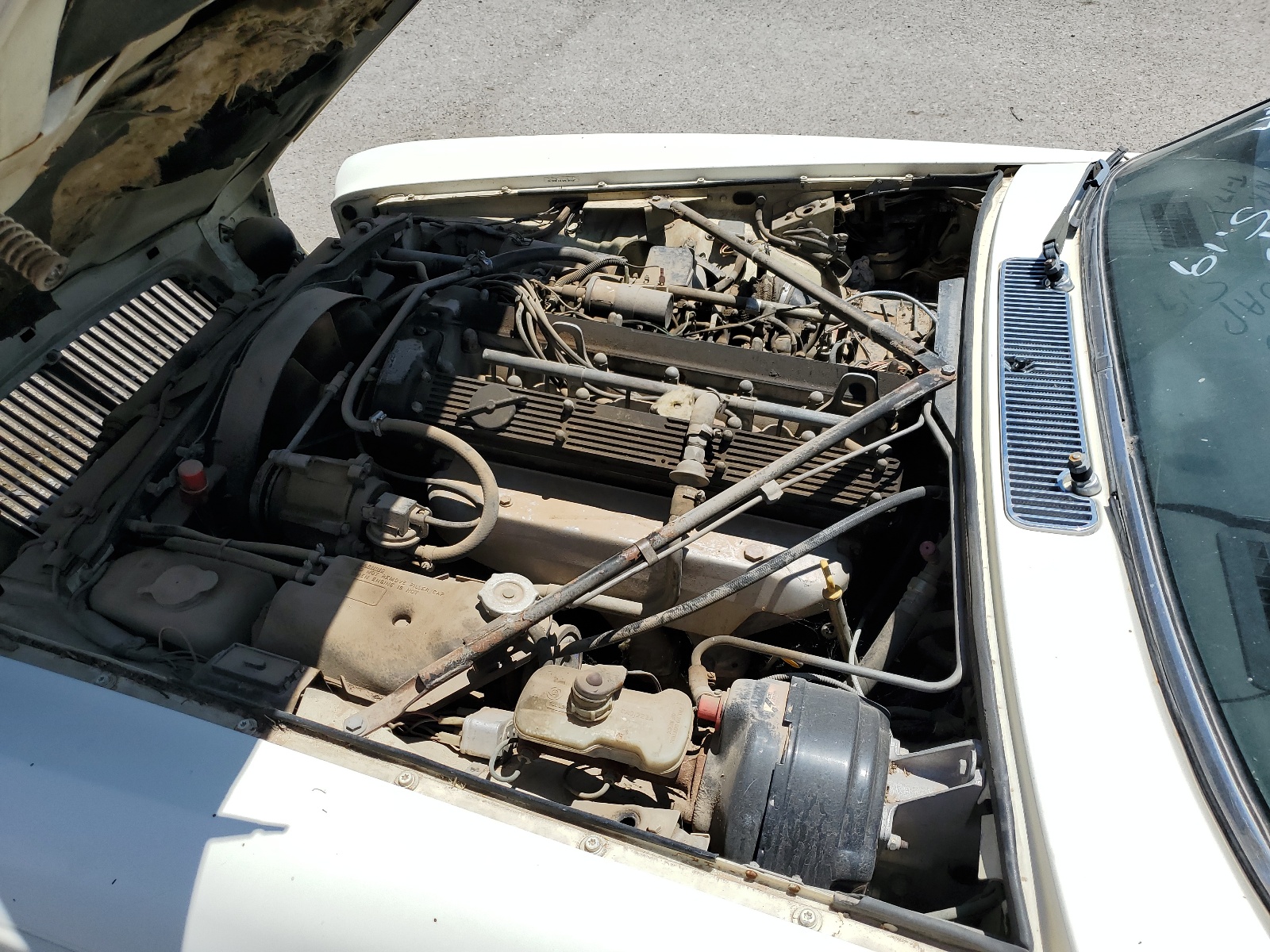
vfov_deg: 53.1
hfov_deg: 67.3
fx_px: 954
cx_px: 635
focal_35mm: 26
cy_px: 476
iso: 50
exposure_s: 1/5000
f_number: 1.5
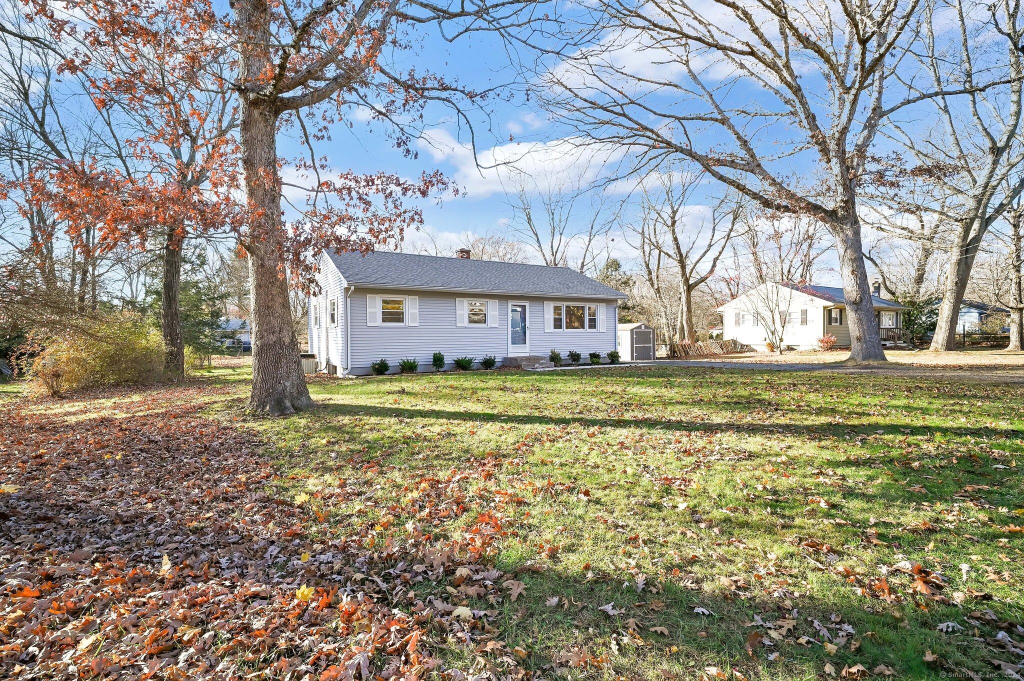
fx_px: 455
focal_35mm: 16
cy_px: 340
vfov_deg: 73.7
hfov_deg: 96.8
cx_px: 512
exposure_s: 1/250
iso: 400
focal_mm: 16
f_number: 8
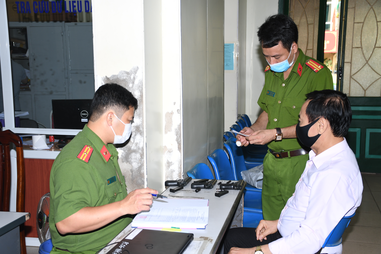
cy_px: 127
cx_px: 190
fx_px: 508
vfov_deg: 28.1
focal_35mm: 48
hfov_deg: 41.1
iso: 250
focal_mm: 32
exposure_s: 1/200
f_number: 4
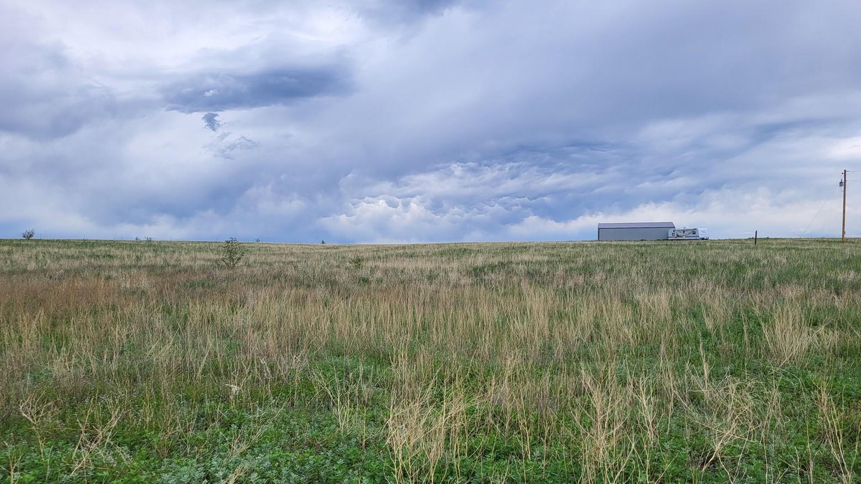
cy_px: 307
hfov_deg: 66.1
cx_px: 424
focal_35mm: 29
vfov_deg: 39.9
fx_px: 662
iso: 40
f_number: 1.8
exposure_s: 1/1311
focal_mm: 5.4
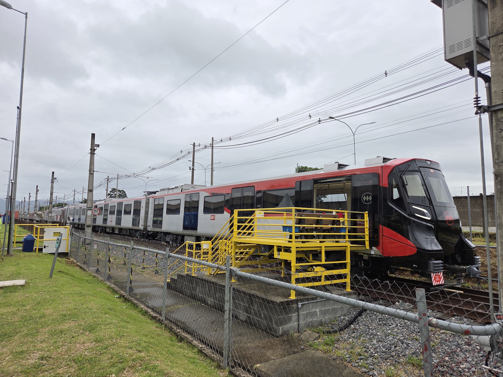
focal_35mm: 23
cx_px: 252
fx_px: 334
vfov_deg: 58.9
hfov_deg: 73.9
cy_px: 188
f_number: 1.8
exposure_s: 1/4885
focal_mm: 5.4
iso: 80
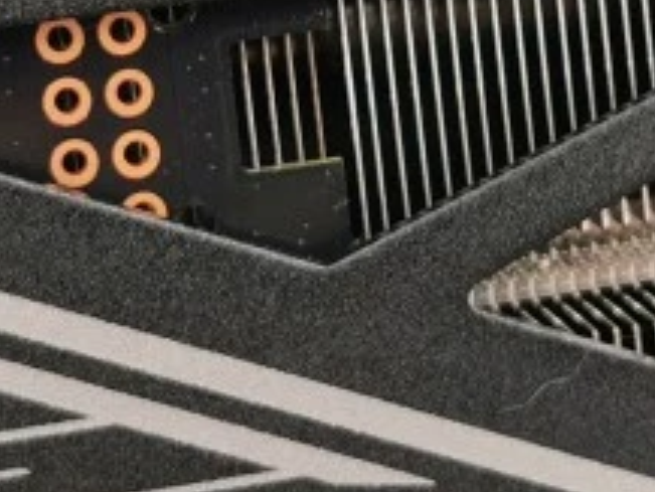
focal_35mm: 155
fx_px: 2935
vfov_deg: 9.5
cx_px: 429
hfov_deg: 12.7
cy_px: -48
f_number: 1.6
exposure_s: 1/100
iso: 50
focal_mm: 5.56
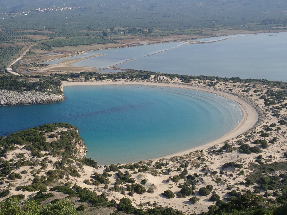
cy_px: 108
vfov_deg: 25.7
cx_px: 144
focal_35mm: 57
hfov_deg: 33.8
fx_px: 473
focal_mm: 10.29
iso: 100
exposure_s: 1/500
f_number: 5
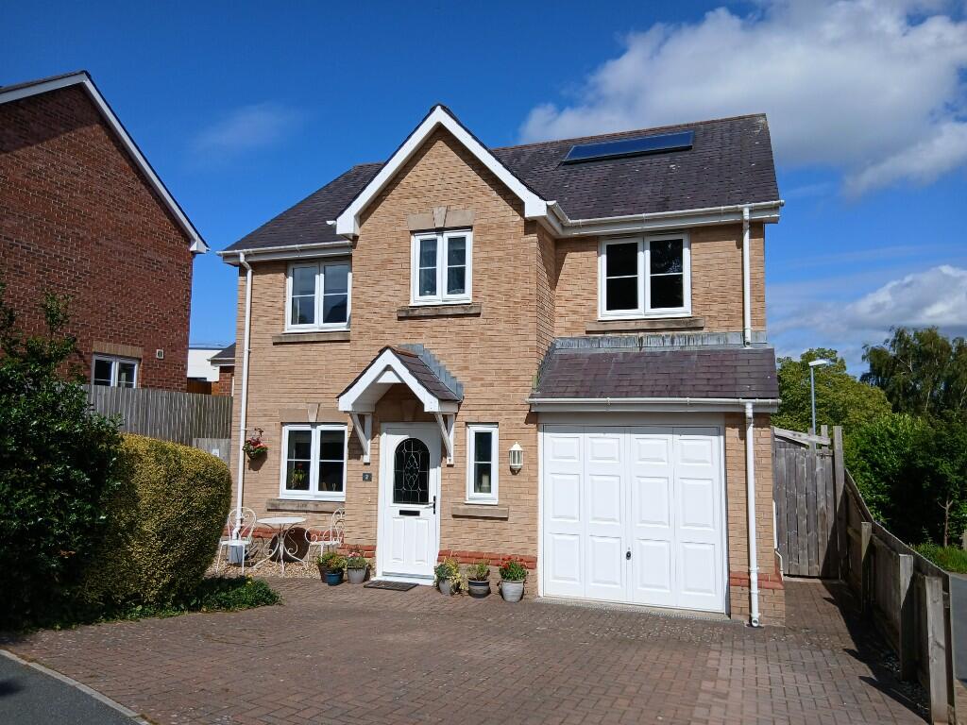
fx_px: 726
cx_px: 484
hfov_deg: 67.3
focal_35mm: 26
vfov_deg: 53.1
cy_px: 362
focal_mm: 3.98
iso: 20
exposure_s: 1/1052
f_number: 1.8
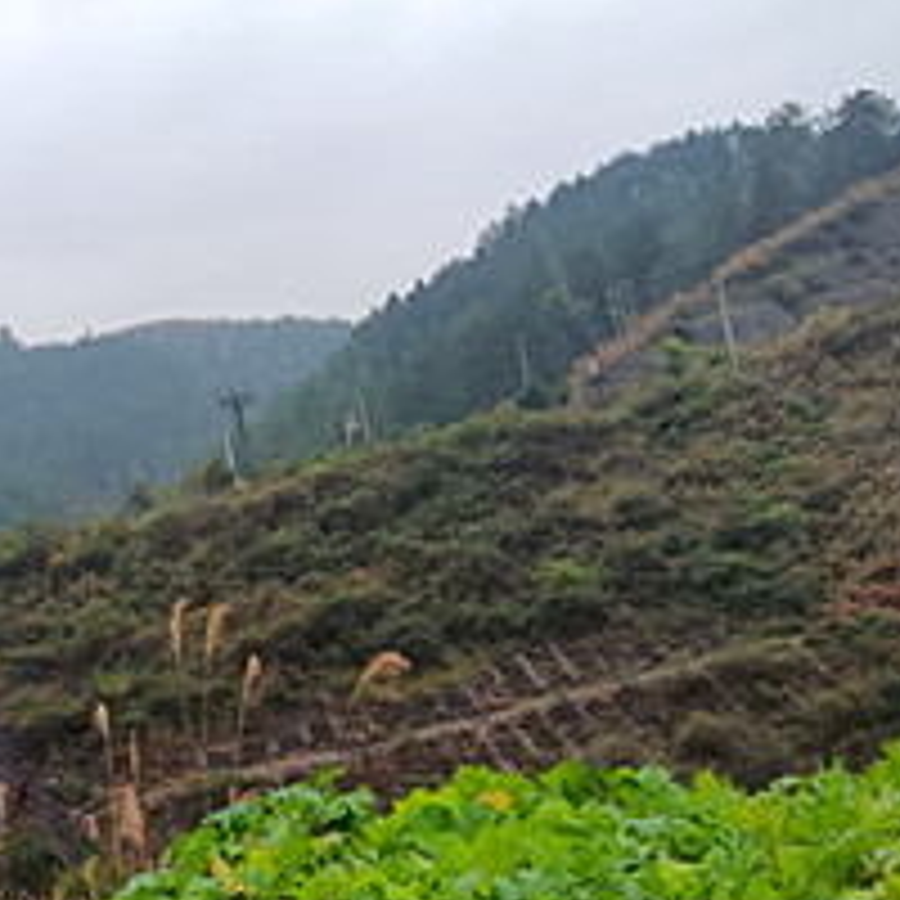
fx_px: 1559
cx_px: 180
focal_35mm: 53
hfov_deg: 31.4
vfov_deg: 32.0
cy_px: 583
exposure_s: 1/900
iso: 547
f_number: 1.75
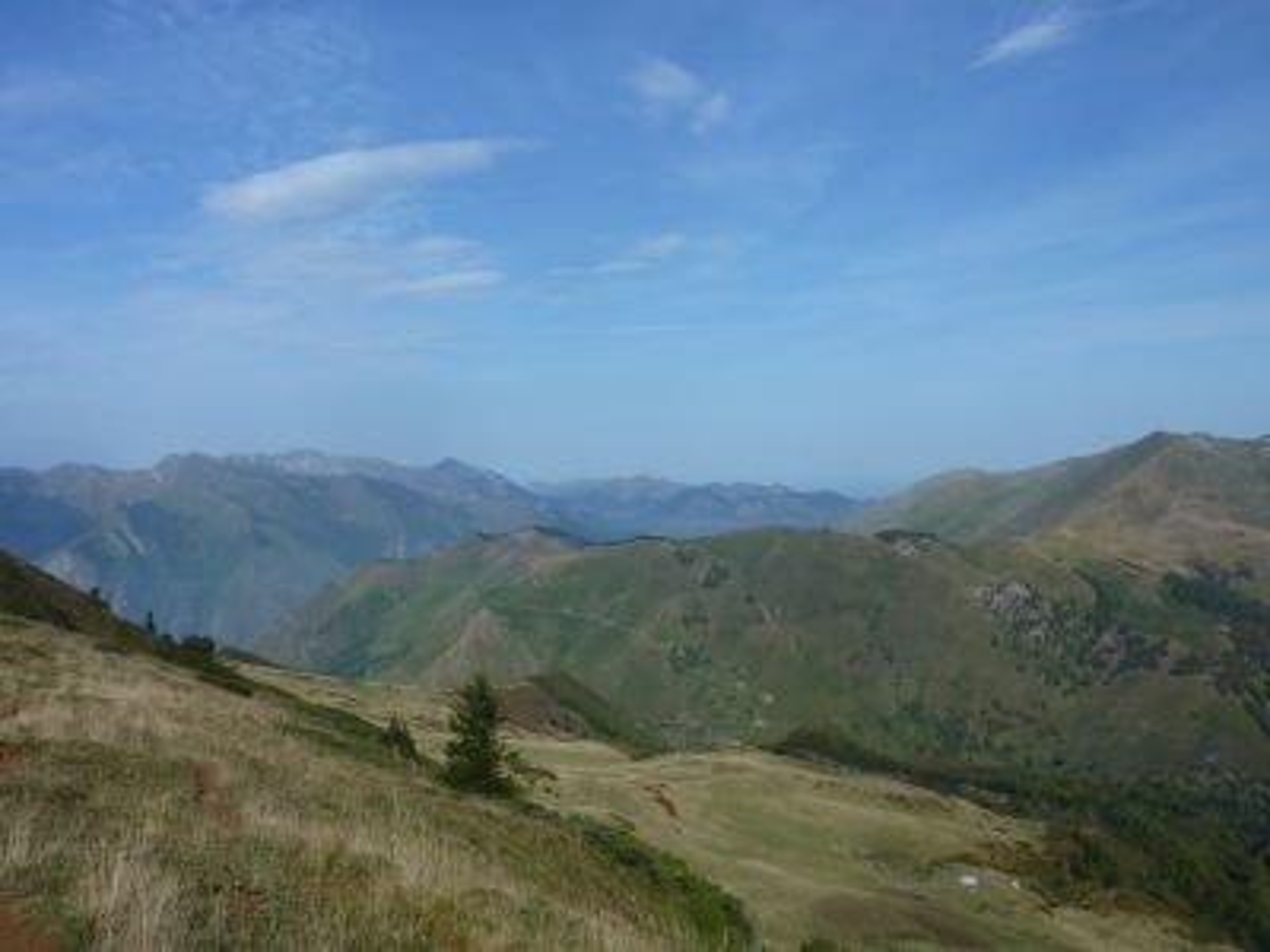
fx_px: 917
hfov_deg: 69.4
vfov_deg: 54.9
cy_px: 476
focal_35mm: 25
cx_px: 635
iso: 80
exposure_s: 1/500
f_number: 5.6
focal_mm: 4.1
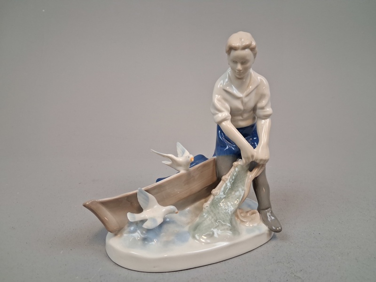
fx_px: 293
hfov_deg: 65.3
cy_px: 141
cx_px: 188
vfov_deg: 51.4
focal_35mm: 27
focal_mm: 4
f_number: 1.8
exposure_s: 1/100
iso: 320
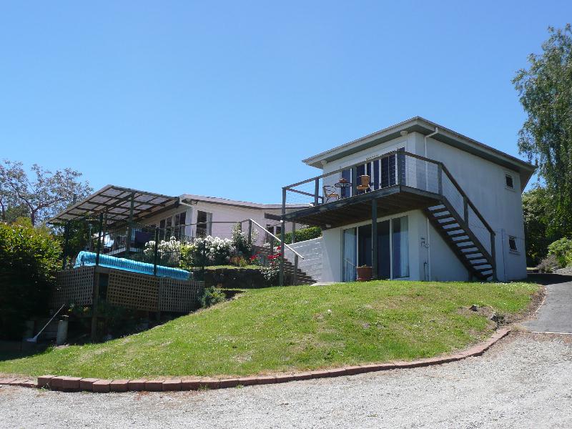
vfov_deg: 41.8
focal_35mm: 34
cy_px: 214
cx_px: 286
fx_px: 562
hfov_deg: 54.0
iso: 100
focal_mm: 5.5
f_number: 3.6
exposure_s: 1/640
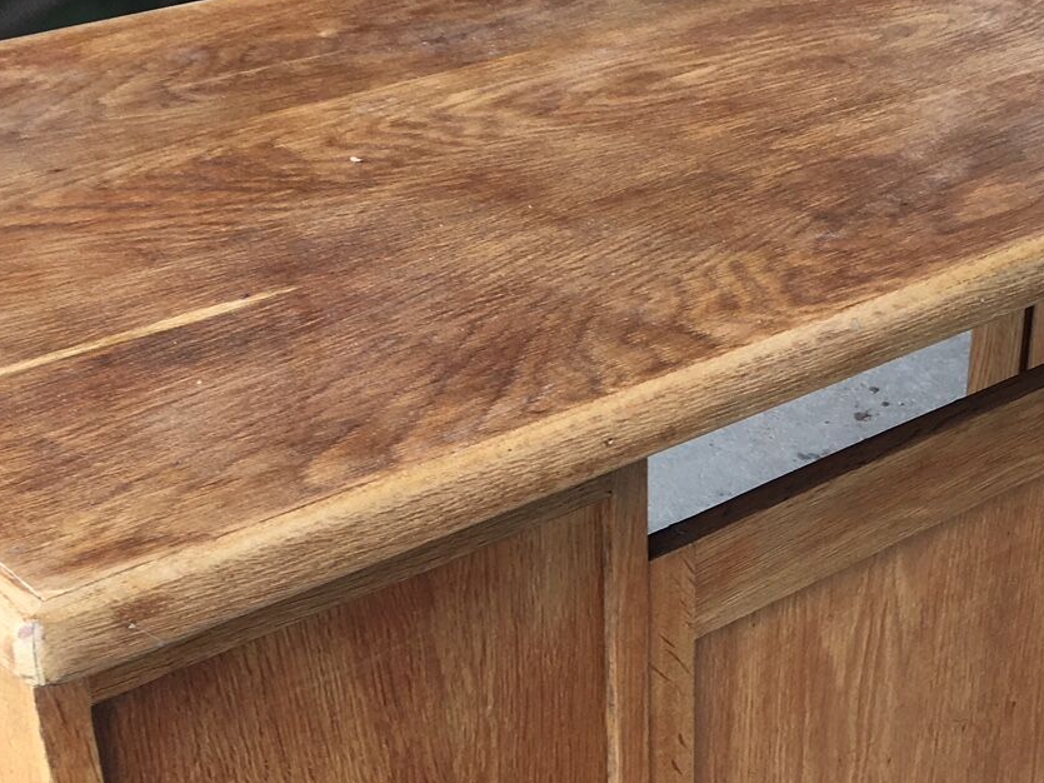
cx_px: 688
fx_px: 2111
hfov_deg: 27.6
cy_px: 733
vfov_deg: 20.5
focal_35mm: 70
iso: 25
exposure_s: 1/50
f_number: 2.2
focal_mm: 4.15
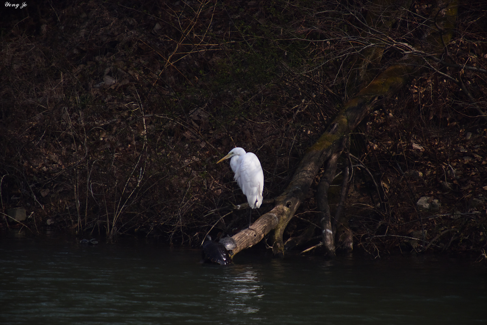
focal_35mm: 1000
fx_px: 13532
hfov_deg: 2.1
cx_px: 244
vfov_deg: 1.4
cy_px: 162
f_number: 13
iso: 2000
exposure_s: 1/2000
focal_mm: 1000
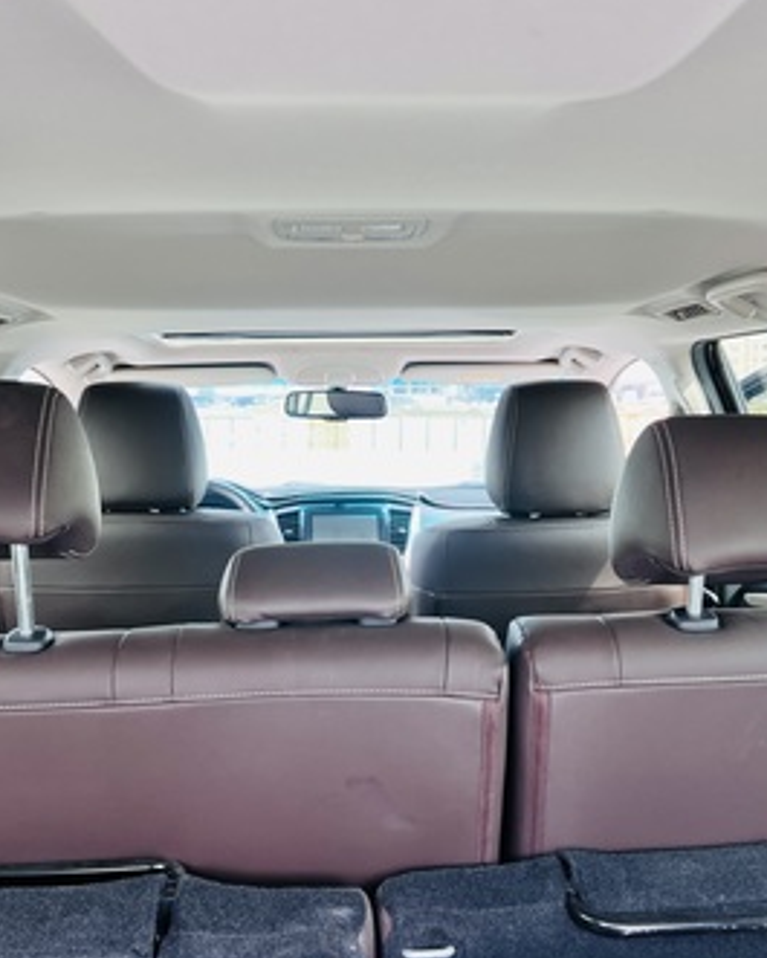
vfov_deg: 51.5
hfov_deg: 42.2
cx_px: 378
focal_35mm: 35
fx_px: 993
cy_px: 476
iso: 40
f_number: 1.5
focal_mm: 5.7
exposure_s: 1/224
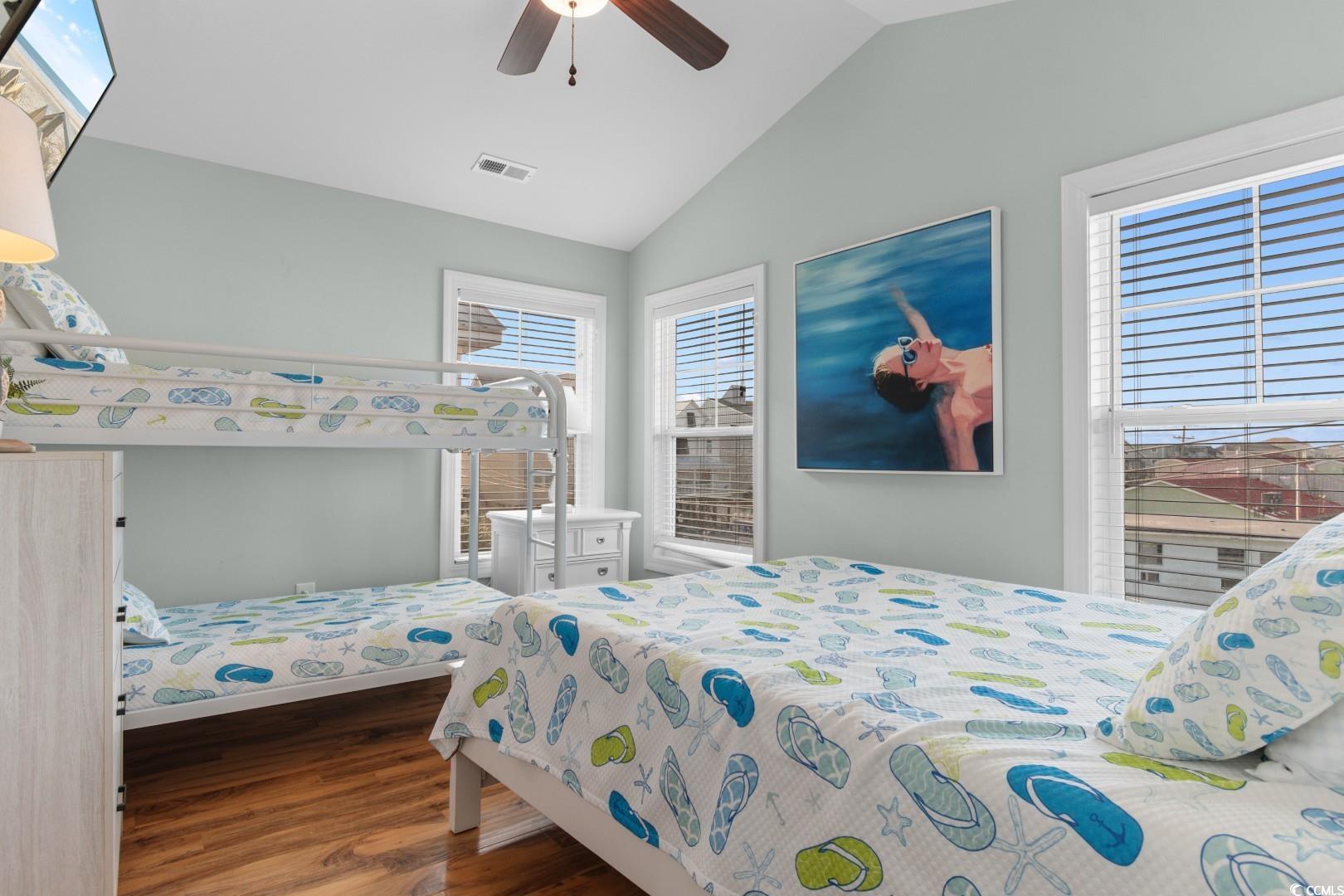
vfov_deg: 64.6
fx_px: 709
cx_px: 672
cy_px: 448
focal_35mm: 19
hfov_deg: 86.9
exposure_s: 1/6
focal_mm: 13
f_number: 4.8
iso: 100
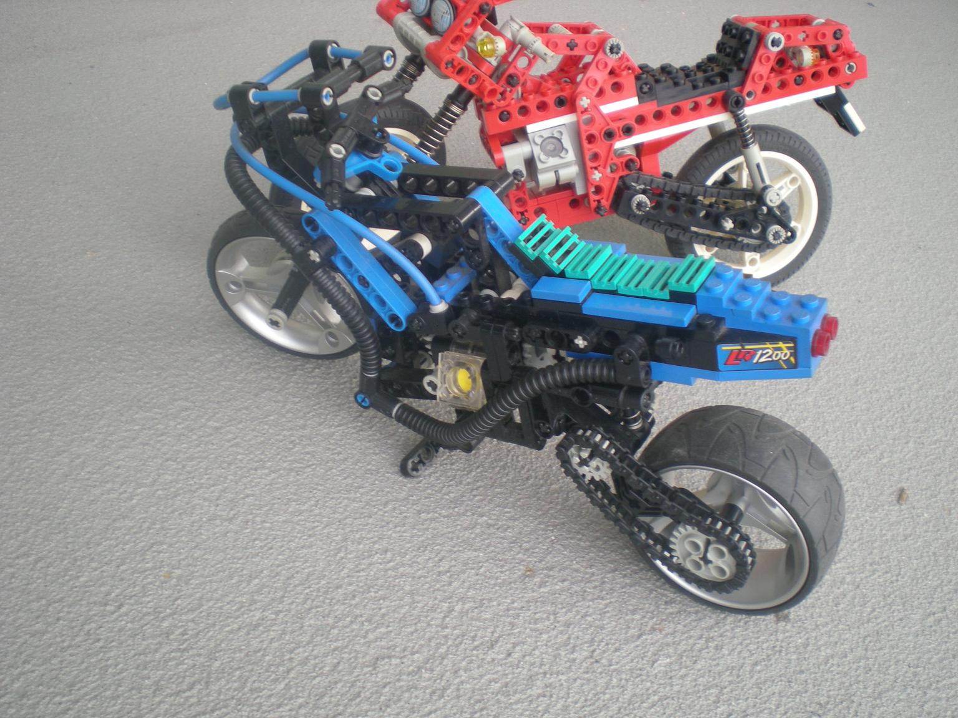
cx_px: 479
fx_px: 1052
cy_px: 359
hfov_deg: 49.0
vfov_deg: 37.7
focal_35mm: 38
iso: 84
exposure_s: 1/58.3
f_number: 3.1
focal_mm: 6.3
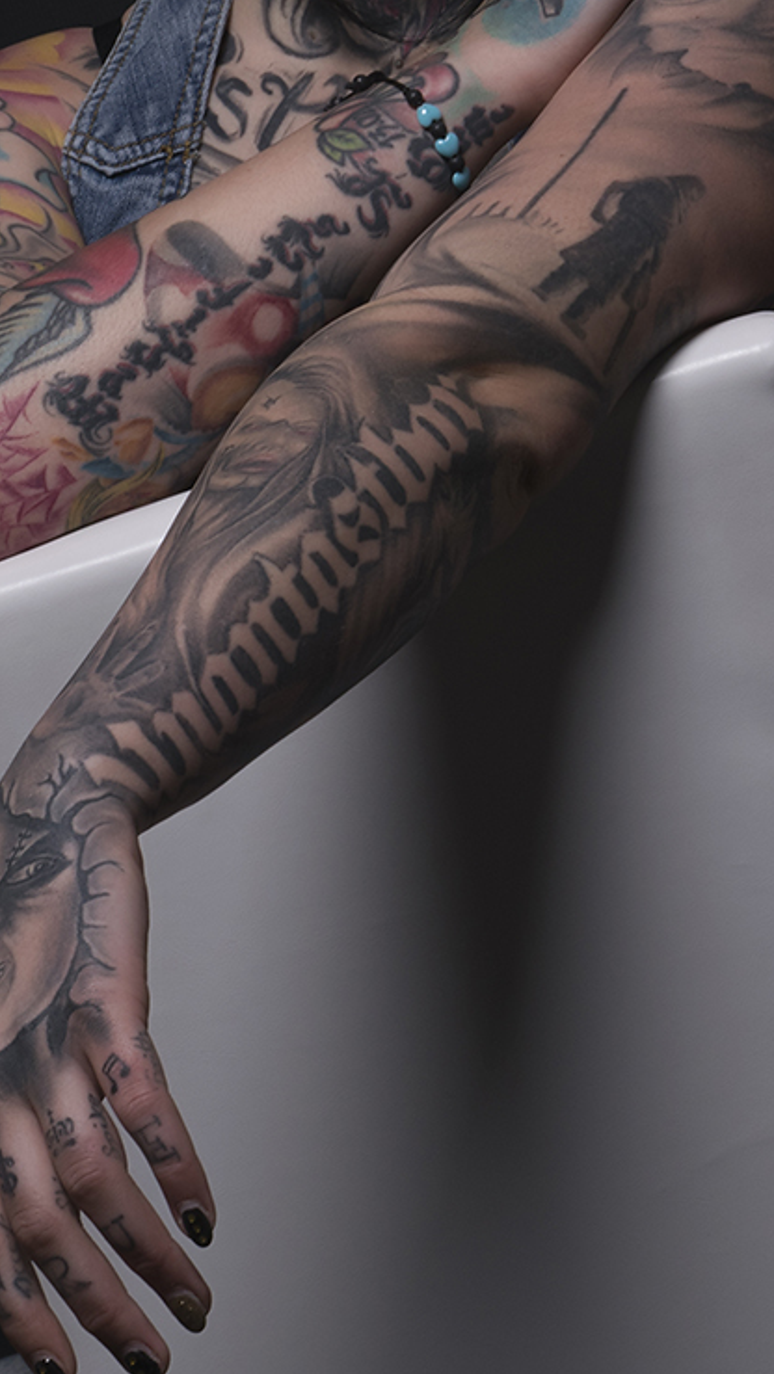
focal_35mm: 187
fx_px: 6824
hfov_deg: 6.5
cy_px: 582
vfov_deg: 11.5
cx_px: 600
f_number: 16
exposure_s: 1/200
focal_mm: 55
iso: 100
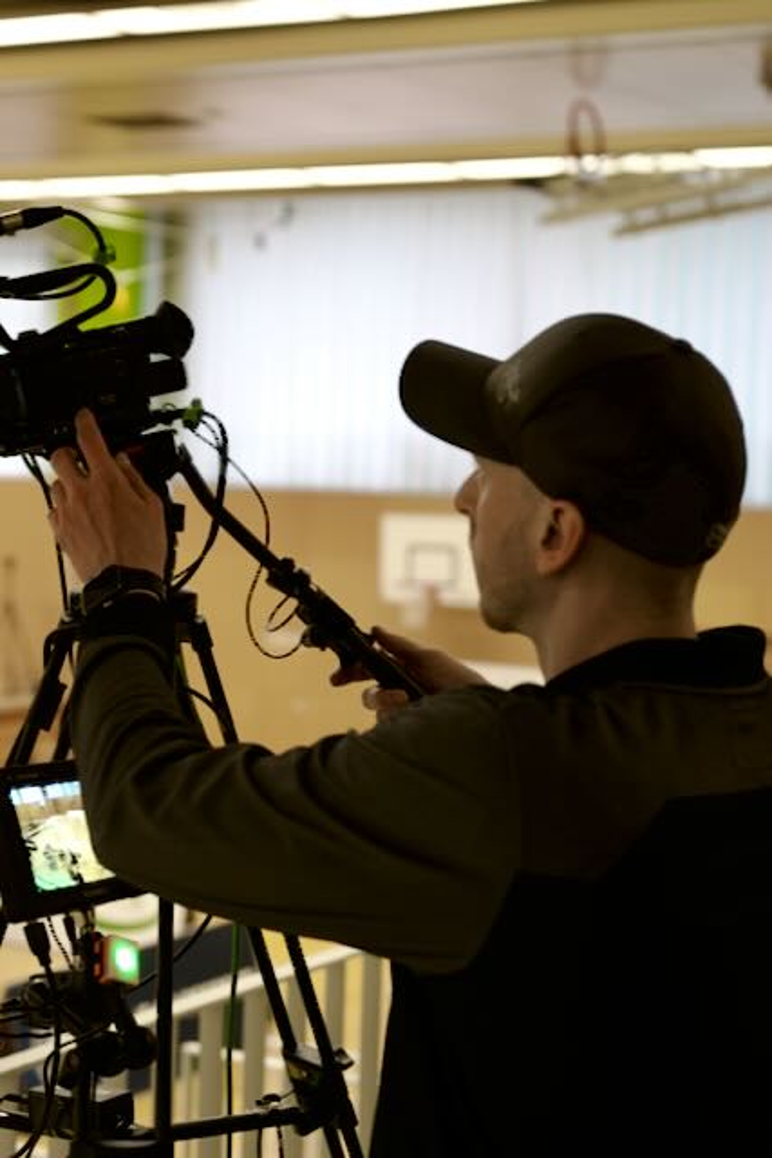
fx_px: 1508
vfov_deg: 42.0
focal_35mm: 47
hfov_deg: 28.7
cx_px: 386
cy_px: 579
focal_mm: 46.9
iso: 640
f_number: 2.8
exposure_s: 1/160
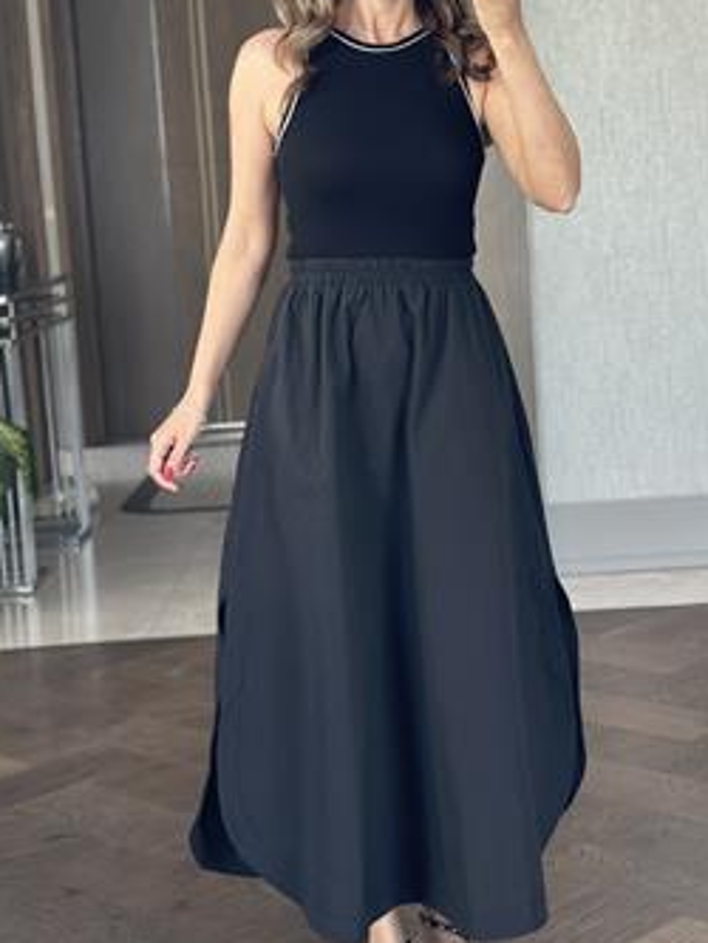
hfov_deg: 20.2
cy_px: 399
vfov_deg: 26.6
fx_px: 1989
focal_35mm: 73
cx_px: 394
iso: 125
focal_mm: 6.86
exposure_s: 1/60
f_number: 1.78
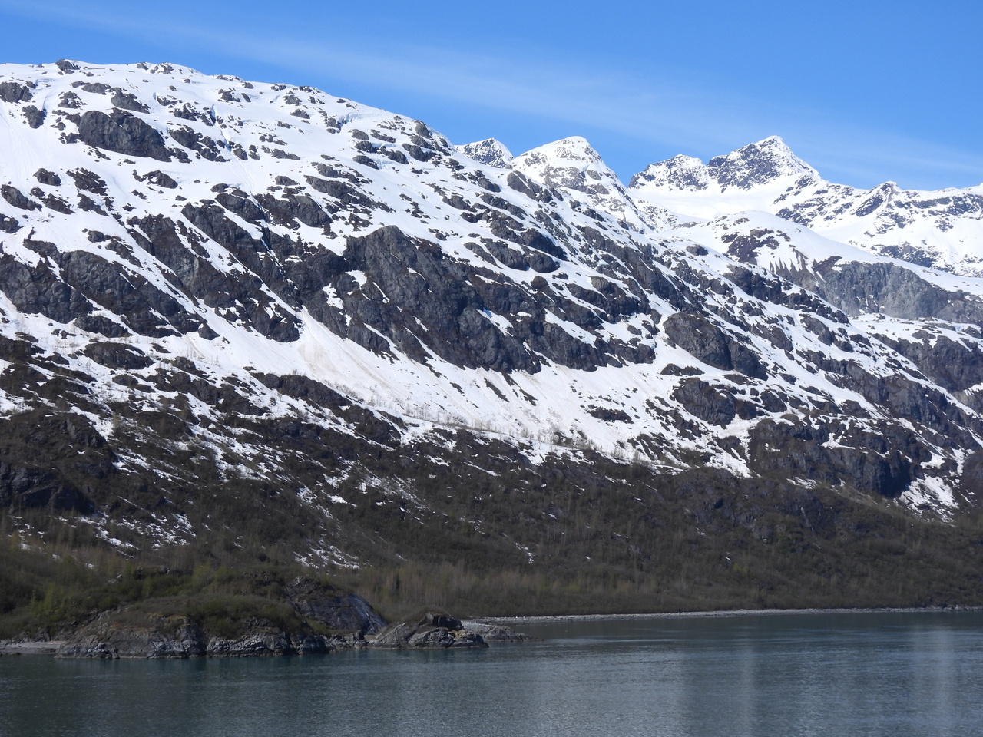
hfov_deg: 26.0
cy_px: 368
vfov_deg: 19.6
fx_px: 2130
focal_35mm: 75
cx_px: 492
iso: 100
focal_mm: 13.4
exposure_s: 1/2000
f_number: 4
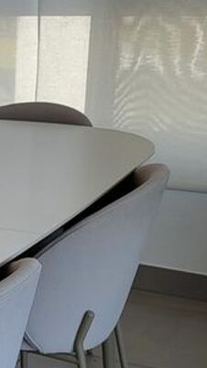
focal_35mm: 94
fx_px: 918
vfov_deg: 22.3
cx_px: -231
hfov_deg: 11.4
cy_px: 314
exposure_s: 1/291
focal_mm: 5.4
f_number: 1.8
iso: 40
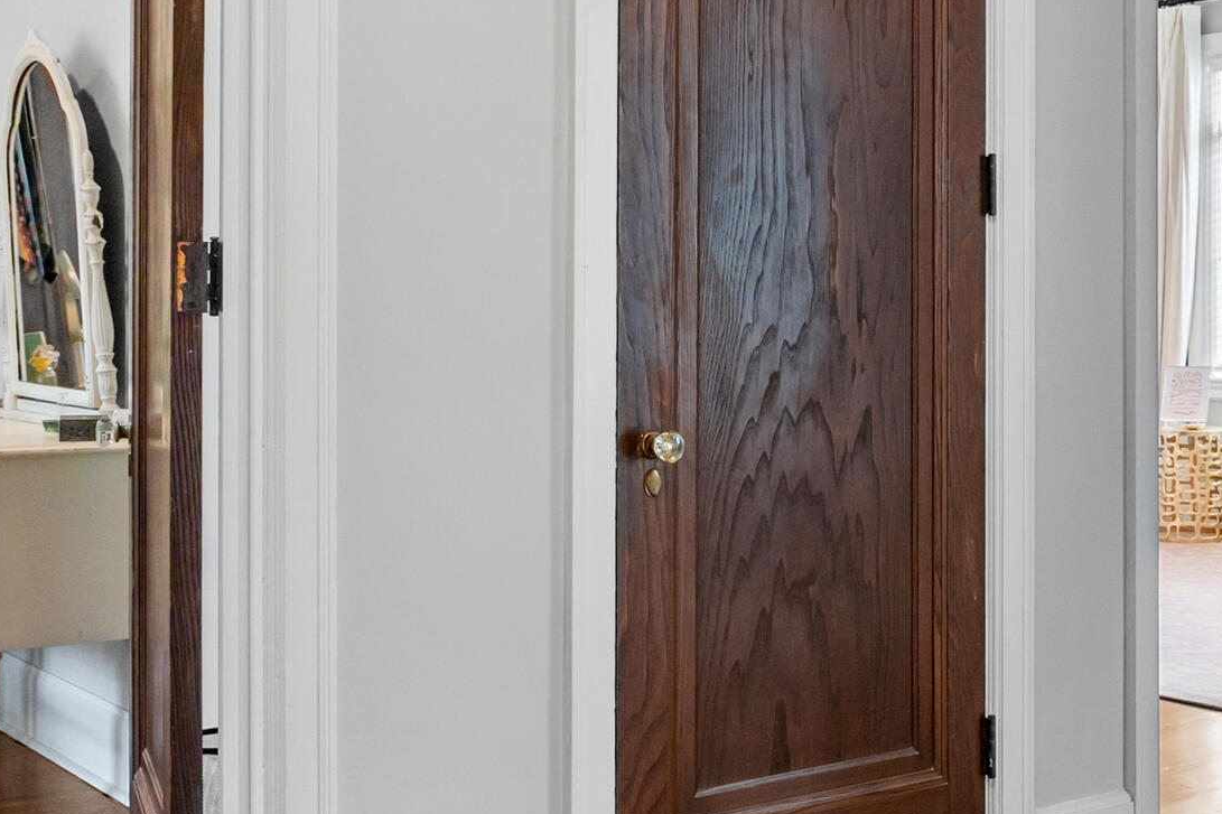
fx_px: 1867
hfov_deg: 36.1
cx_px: 762
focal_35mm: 55
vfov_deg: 24.4
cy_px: 248
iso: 250
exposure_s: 1/4
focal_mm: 16
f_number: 9
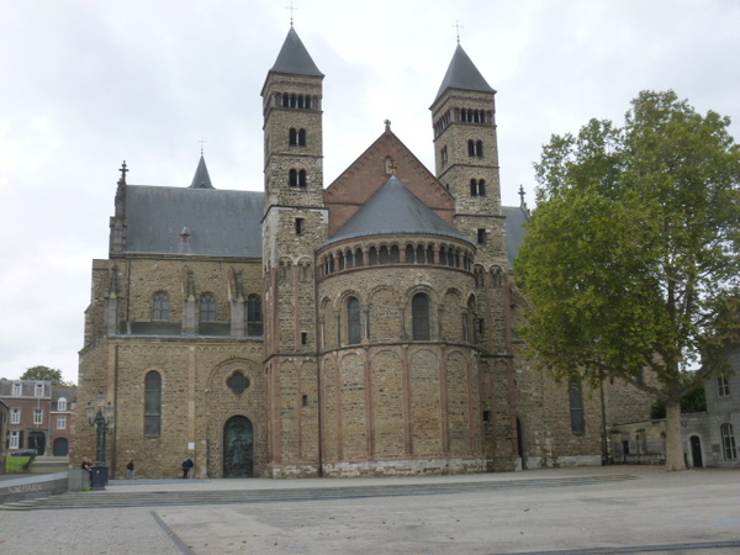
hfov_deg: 45.8
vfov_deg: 35.1
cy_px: 278
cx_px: 370
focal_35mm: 41
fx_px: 876
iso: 160
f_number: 3.8
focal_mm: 7.4
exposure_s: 1/320
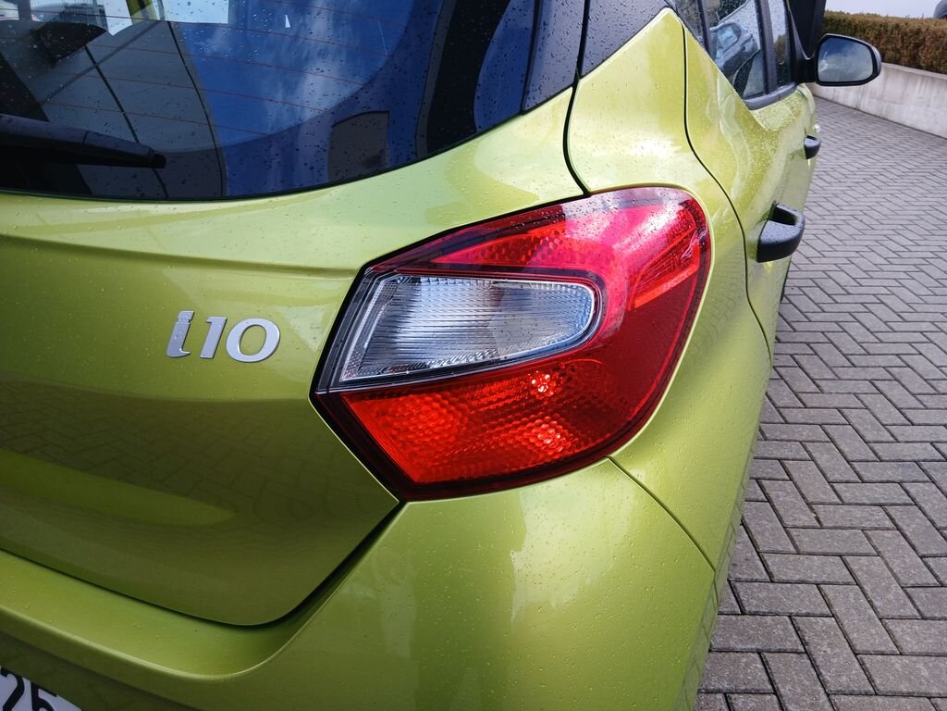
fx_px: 711
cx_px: 474
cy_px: 356
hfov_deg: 67.3
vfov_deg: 53.1
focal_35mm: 26
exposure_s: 1/120
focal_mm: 3.98
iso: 32
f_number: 1.8
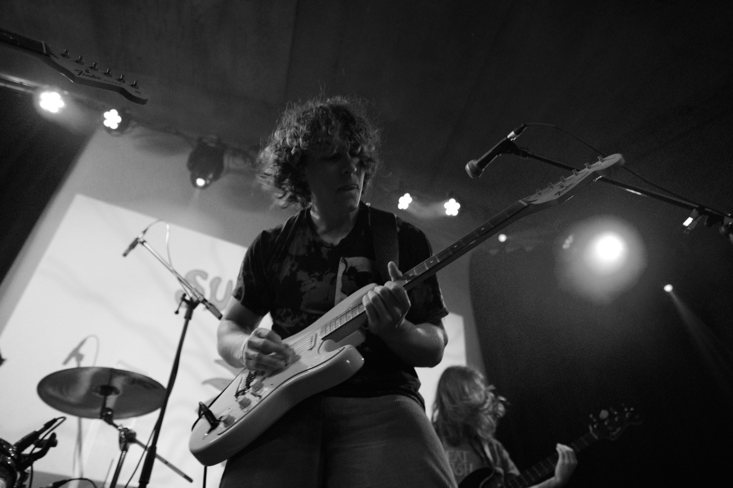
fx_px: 489
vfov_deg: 53.1
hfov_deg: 73.8
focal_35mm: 24
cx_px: 366
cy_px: 244
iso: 2500
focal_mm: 16
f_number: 2
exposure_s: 1/160
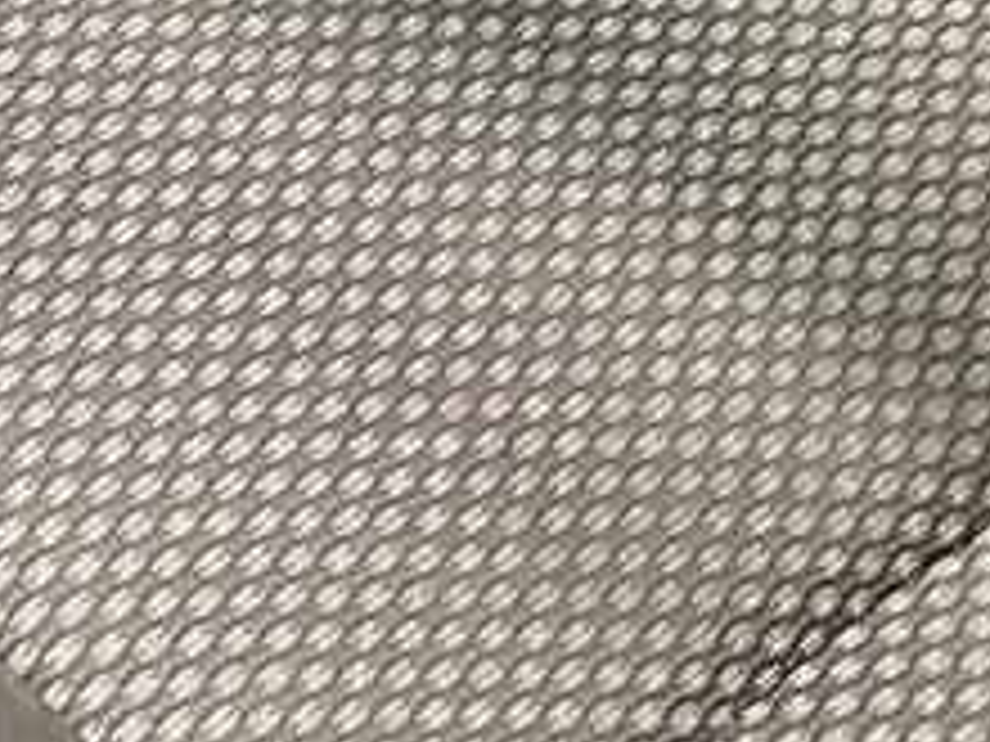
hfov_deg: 9.8
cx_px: -922
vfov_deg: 7.3
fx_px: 5405
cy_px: -1160
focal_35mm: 189
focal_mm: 5.1
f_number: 1.6
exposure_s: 1/46
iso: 500
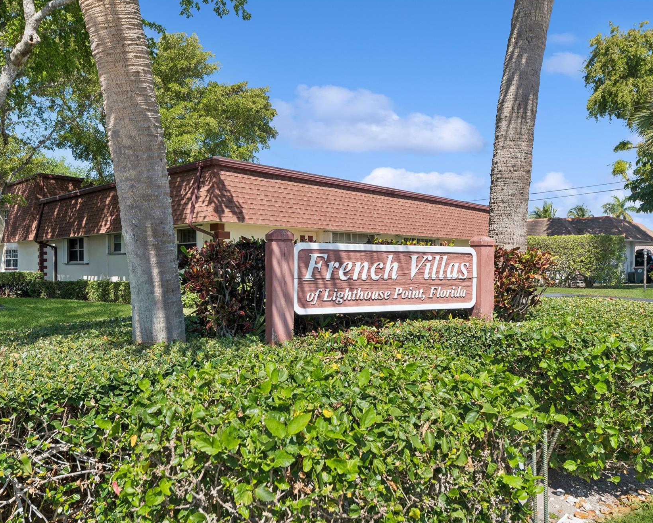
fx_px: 541
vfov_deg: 51.5
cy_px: 266
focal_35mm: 28
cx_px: 306
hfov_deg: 62.2
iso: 100
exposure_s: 1/125
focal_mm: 24
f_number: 11
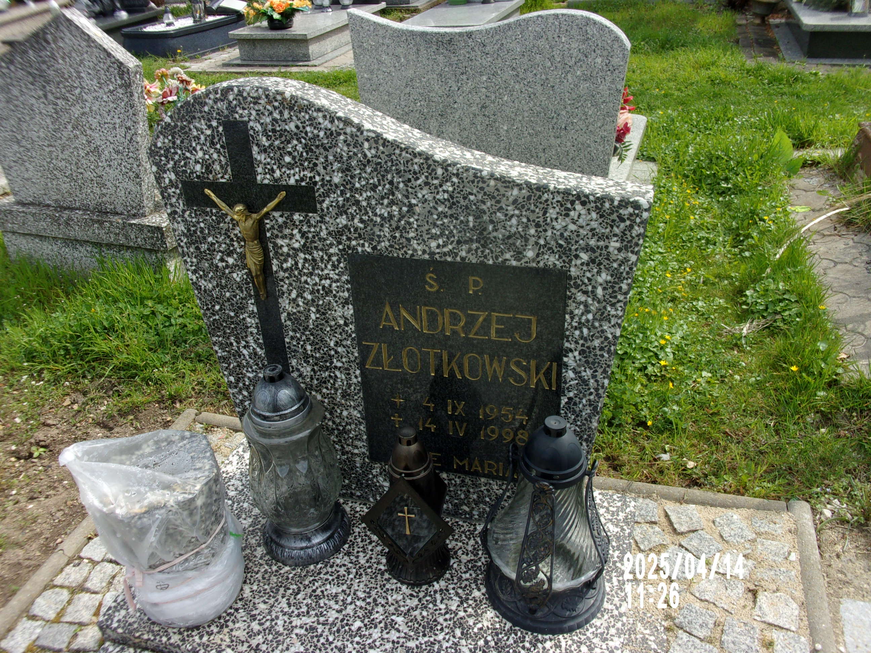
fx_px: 705
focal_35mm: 28
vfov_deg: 49.7
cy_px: 326
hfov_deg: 63.4
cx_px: 436
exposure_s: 1/70
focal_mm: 5.1
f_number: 10.8
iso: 80
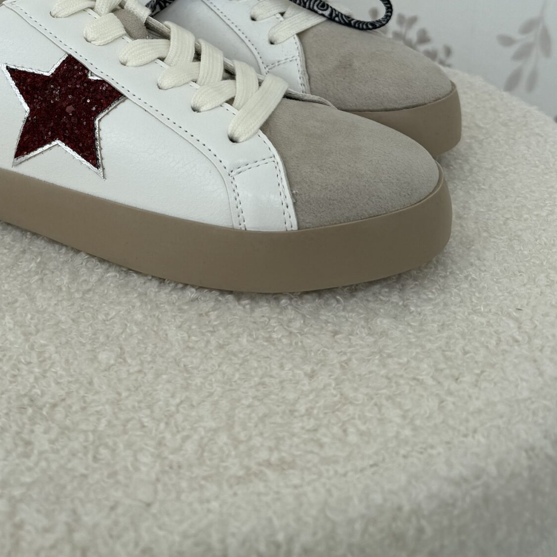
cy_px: -66
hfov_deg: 34.7
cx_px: 151
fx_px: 874
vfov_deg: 31.2
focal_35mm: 48
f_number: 1.78
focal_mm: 6.76
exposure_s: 1/967
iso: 80
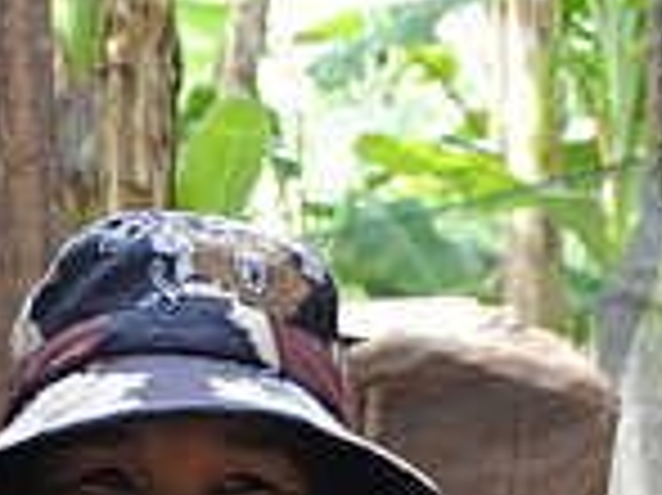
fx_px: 2924
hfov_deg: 12.9
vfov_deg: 9.3
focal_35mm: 153
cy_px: 824
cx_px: 171
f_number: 4.2
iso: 200
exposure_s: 1/60
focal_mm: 26
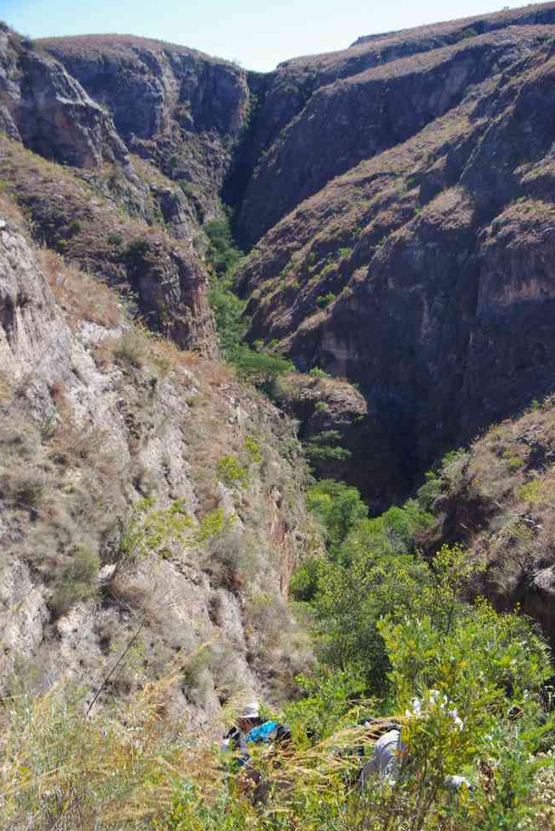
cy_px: 415
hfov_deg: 22.9
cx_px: 277
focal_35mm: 59
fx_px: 1368
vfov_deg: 33.8
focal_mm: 38.8
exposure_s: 1/60
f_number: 9
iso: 200
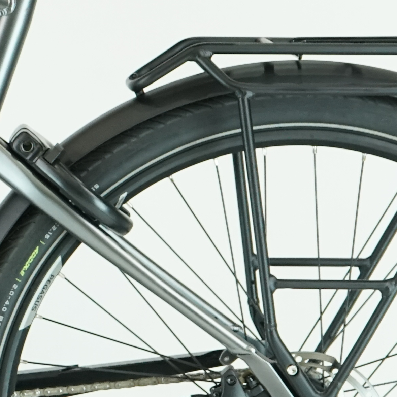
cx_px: -245
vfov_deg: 8.3
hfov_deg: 8.0
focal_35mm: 212
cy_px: 142
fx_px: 2751
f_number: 5.6
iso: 1600
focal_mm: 49
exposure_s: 1/200
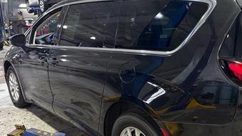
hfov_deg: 50.9
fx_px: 250
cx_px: 157
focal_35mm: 39
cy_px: 64
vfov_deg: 30.4
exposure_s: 1/60
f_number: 1.78
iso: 400
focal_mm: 6.76
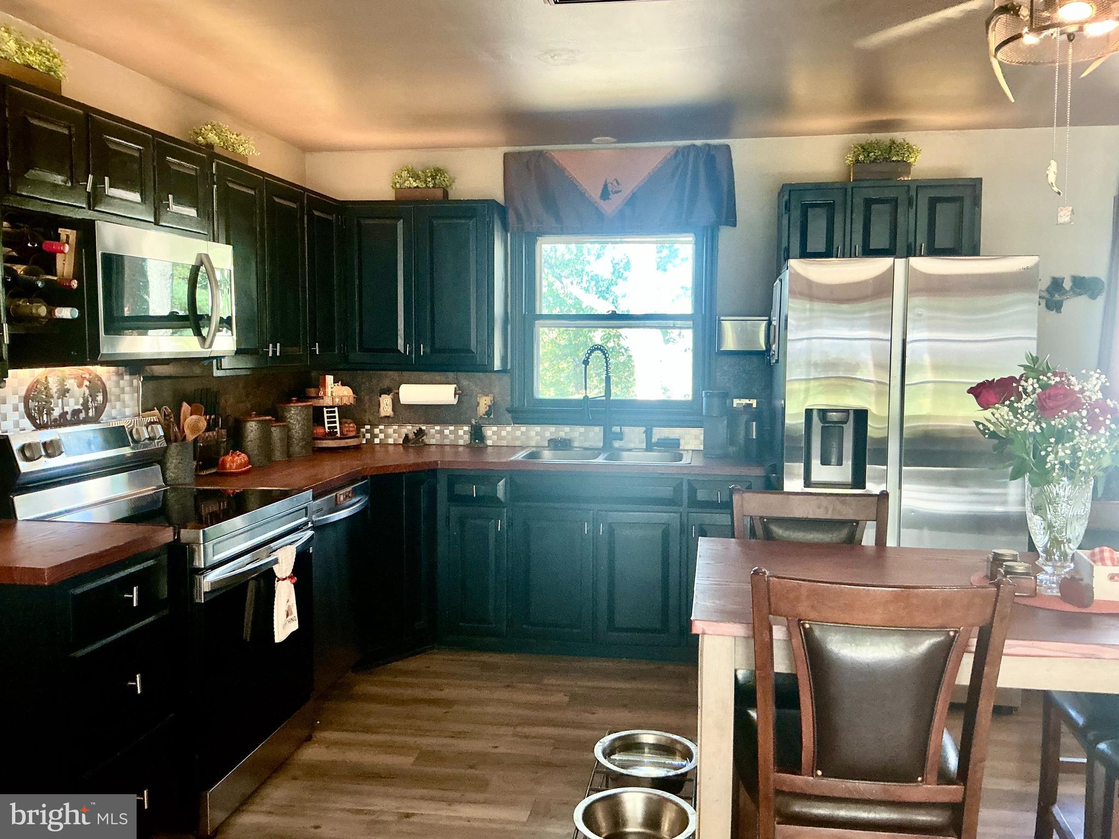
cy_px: 420
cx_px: 560
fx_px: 937
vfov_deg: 48.2
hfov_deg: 61.7
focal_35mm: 29
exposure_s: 1/60
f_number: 1.8
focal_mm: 3
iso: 160
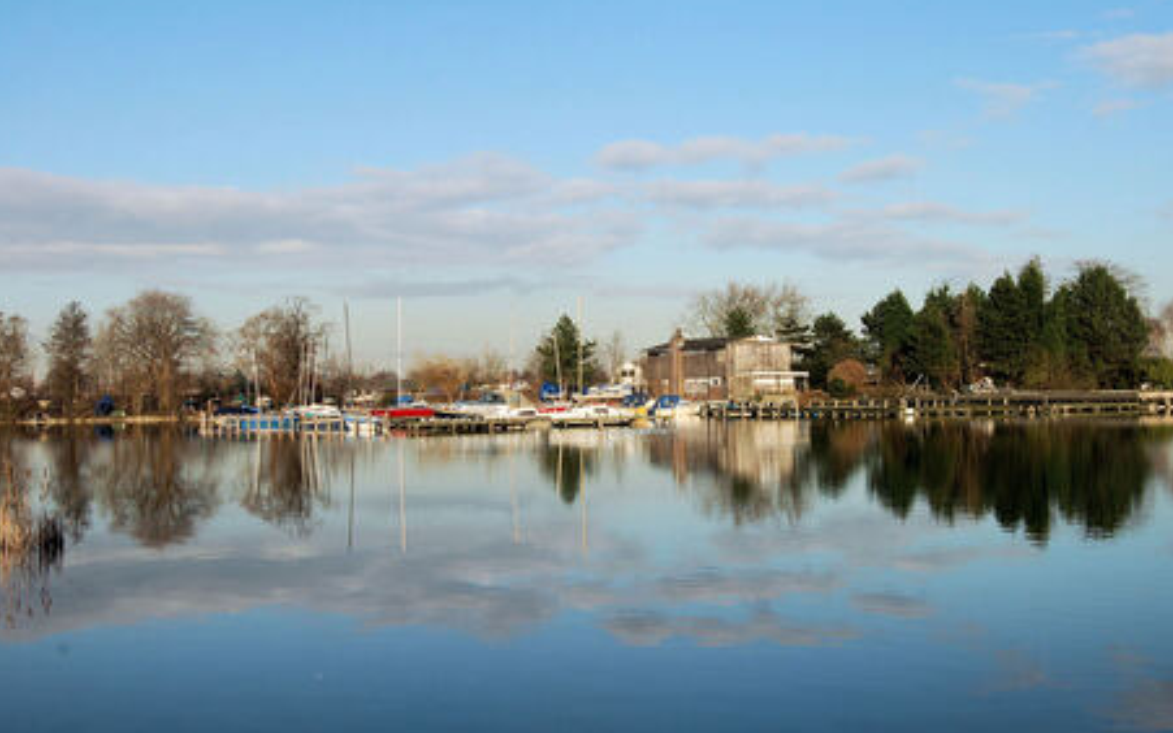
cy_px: 341
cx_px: 588
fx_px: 1695
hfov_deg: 38.2
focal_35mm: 53
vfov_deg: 24.4
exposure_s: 1/320
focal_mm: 34
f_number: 9
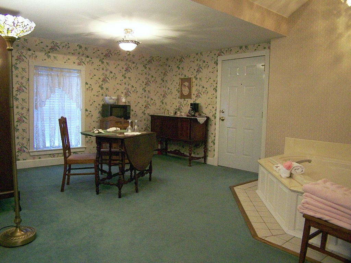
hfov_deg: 49.0
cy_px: 132
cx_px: 176
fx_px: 385
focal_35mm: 38
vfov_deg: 37.7
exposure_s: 1/13
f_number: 3.2
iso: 400
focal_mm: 6.3
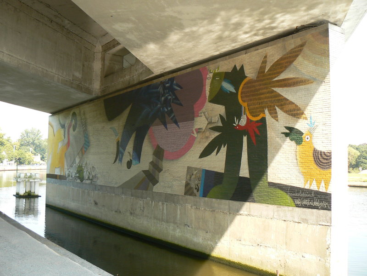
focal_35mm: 36
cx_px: 184
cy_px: 138
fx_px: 382
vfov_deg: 39.7
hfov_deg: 51.4
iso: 100
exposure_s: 1/200
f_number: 3.6
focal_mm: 6
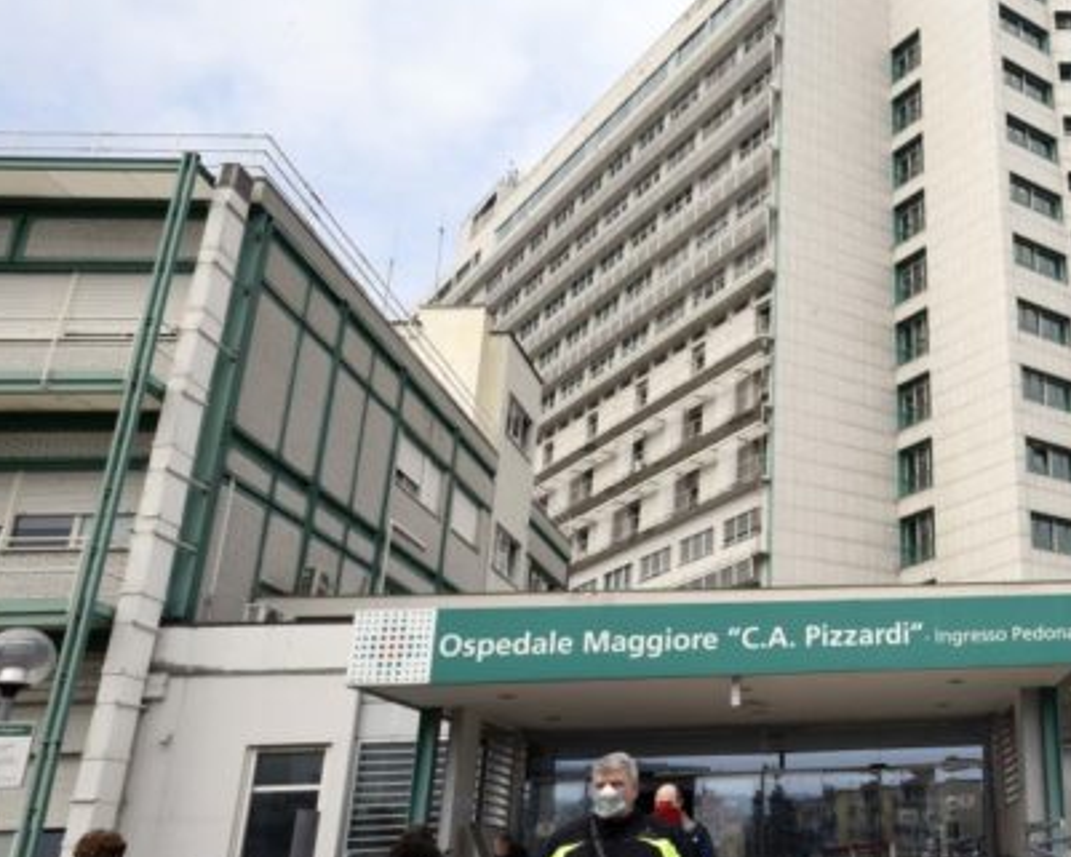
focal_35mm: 36
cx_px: 1010
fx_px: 1141
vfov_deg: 41.2
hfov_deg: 44.6
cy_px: 407
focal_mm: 20
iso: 320
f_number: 14
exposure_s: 1/125
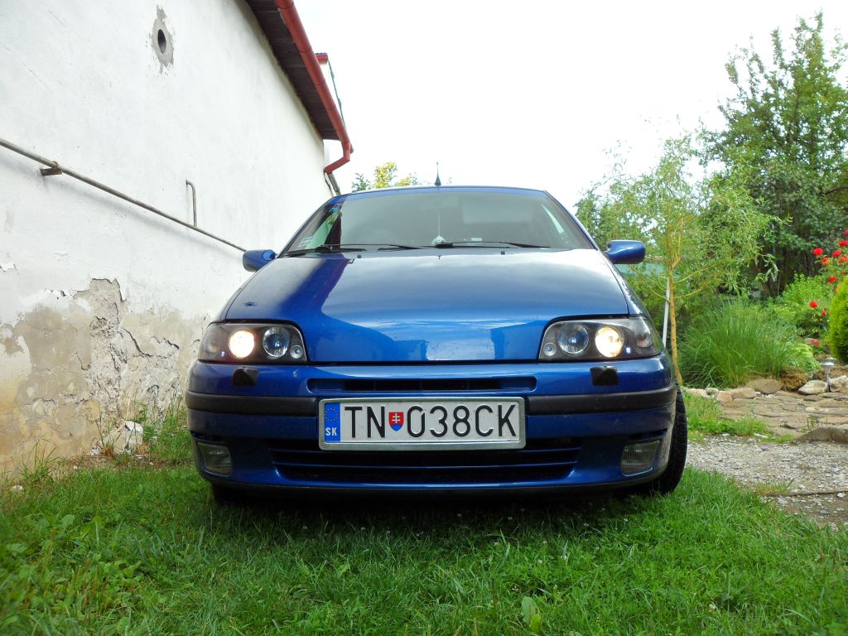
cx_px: 424
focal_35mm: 27
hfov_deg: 65.3
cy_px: 318
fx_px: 661
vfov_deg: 51.4
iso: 80
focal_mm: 4.9
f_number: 3.5
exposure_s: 1/125
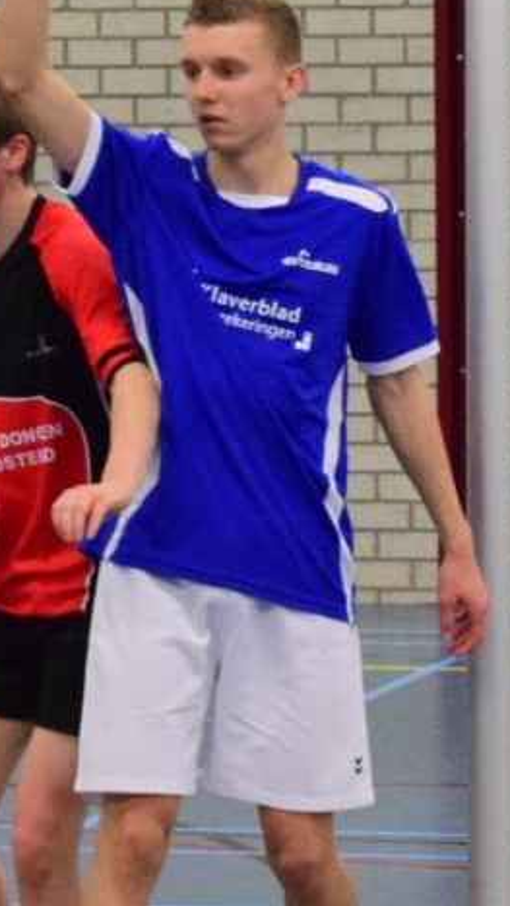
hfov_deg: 9.2
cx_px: 90
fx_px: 3171
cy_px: 430
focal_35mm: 132
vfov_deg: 16.3
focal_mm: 52
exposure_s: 1/200
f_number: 7.1
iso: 5000
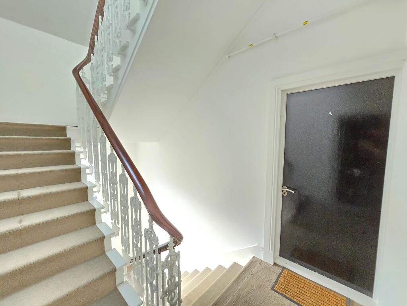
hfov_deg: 106.2
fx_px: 153
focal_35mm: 13
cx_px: 204
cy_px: 153
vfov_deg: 89.9
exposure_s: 1/50
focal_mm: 2.2
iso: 800
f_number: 2.2
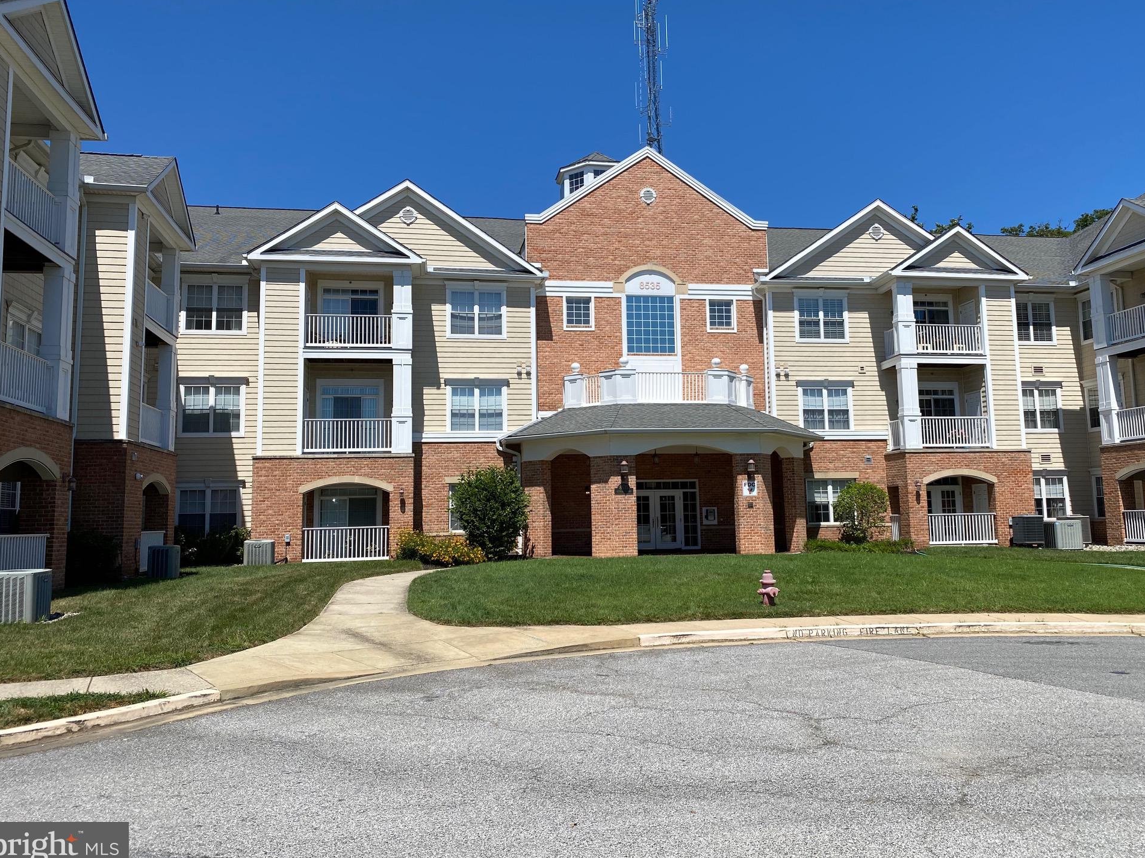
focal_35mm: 28
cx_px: 595
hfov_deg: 63.4
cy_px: 409
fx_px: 926
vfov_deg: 49.7
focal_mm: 4.25
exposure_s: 1/4608
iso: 32
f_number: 1.8
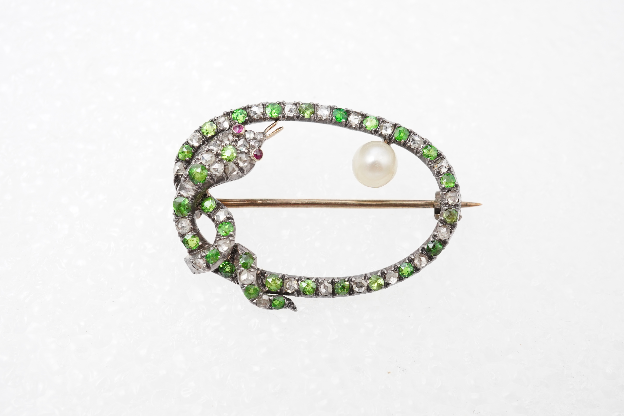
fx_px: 780
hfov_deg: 43.6
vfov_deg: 29.9
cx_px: 312
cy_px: 208
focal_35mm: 45
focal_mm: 30
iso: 640
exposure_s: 1/125
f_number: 16
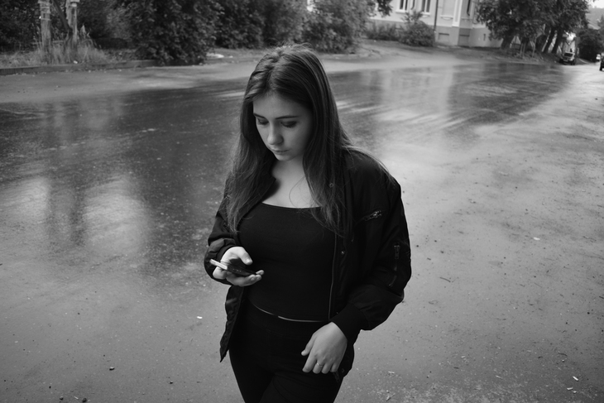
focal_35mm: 36
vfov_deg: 36.9
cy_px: 202
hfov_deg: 53.1
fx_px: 604
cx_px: 302
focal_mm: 24
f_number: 3.8
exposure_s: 1/200
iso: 450
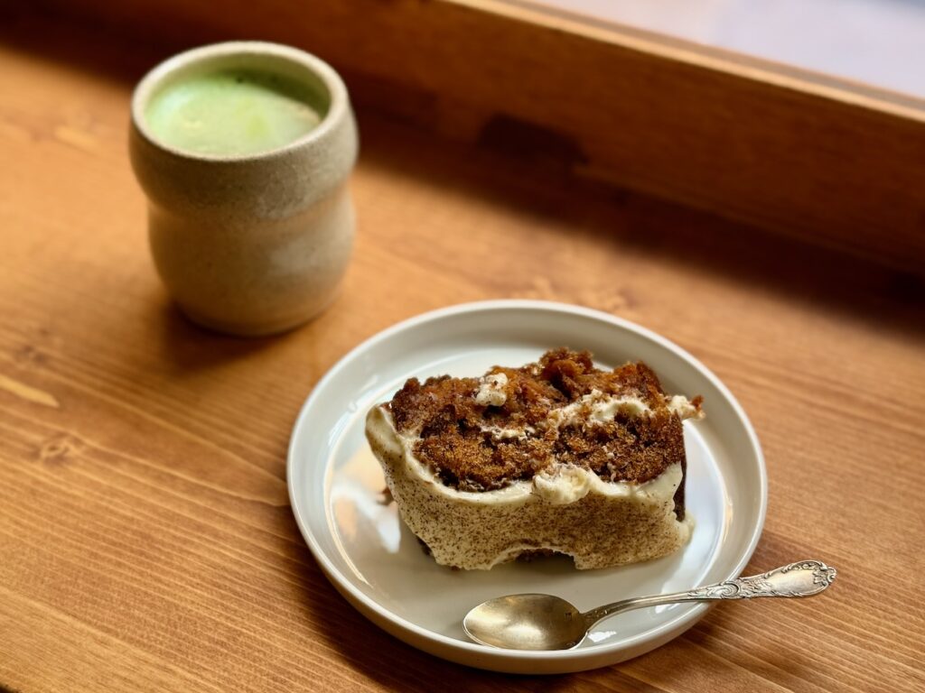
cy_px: 346
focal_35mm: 48
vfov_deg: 30.3
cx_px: 462
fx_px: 1283
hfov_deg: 39.7
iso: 64
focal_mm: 6.76
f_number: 1.78
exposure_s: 1/183
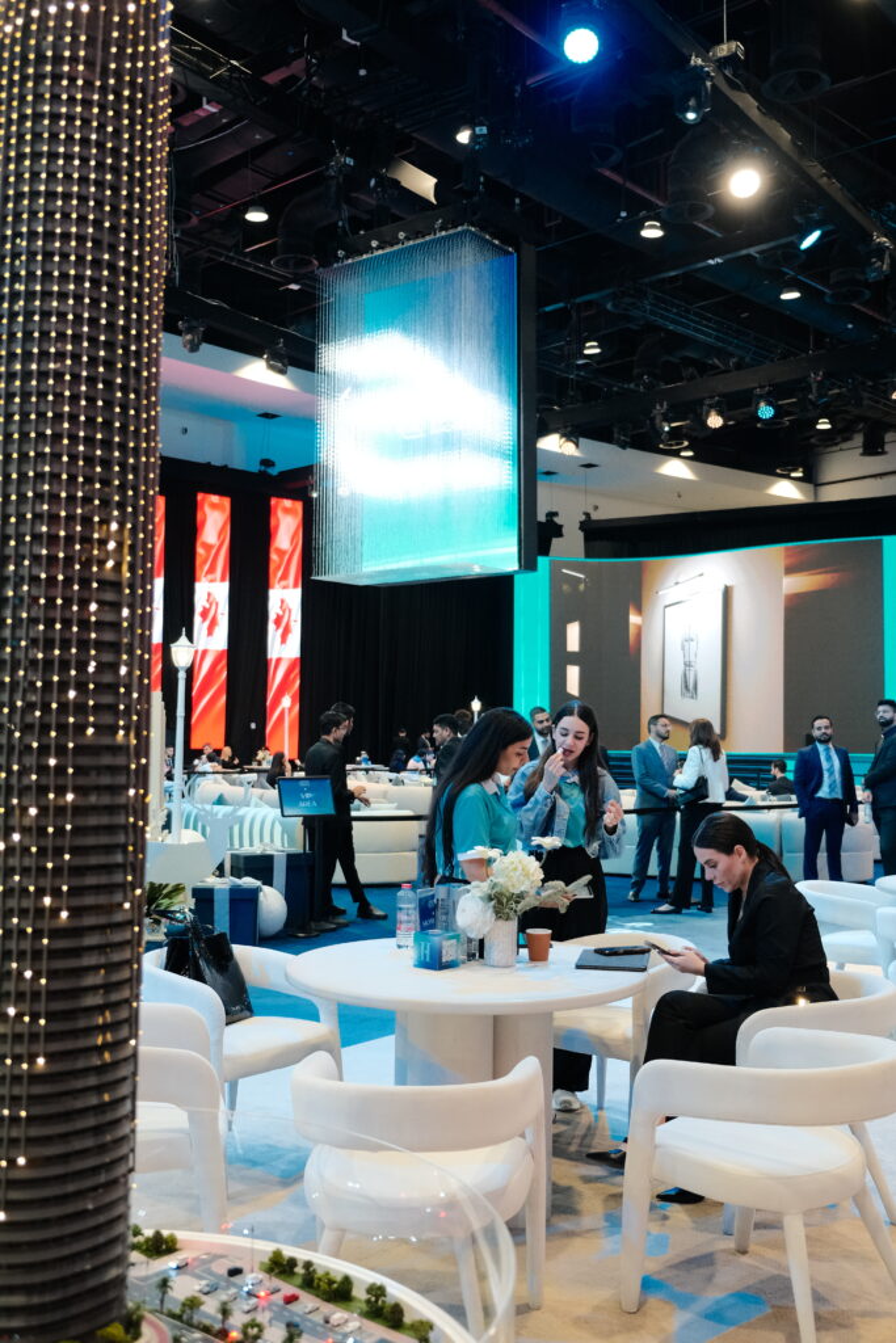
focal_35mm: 33
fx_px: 1231
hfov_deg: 40.0
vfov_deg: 57.2
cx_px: 448
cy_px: 672
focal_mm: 22.3
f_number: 3.2
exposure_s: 1/125
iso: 1600
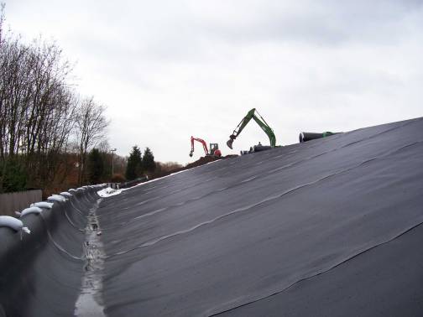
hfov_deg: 54.0
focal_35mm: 34
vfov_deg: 41.8
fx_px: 415
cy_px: 158
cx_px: 212
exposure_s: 1/72
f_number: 2.7
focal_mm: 5.6
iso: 80
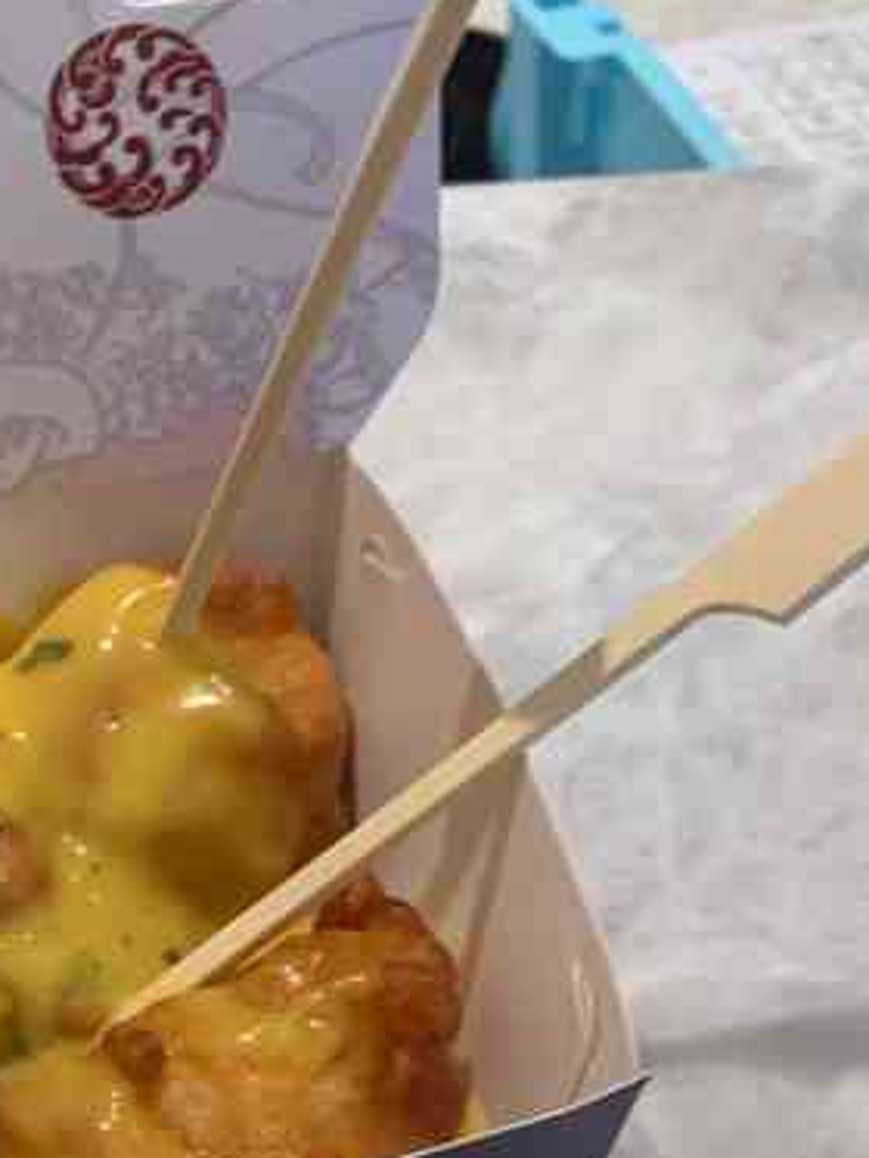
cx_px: 6
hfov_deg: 21.8
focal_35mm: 65
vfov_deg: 28.4
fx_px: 2174
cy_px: 1088
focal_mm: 4.25
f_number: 1.8
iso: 80
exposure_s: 1/100
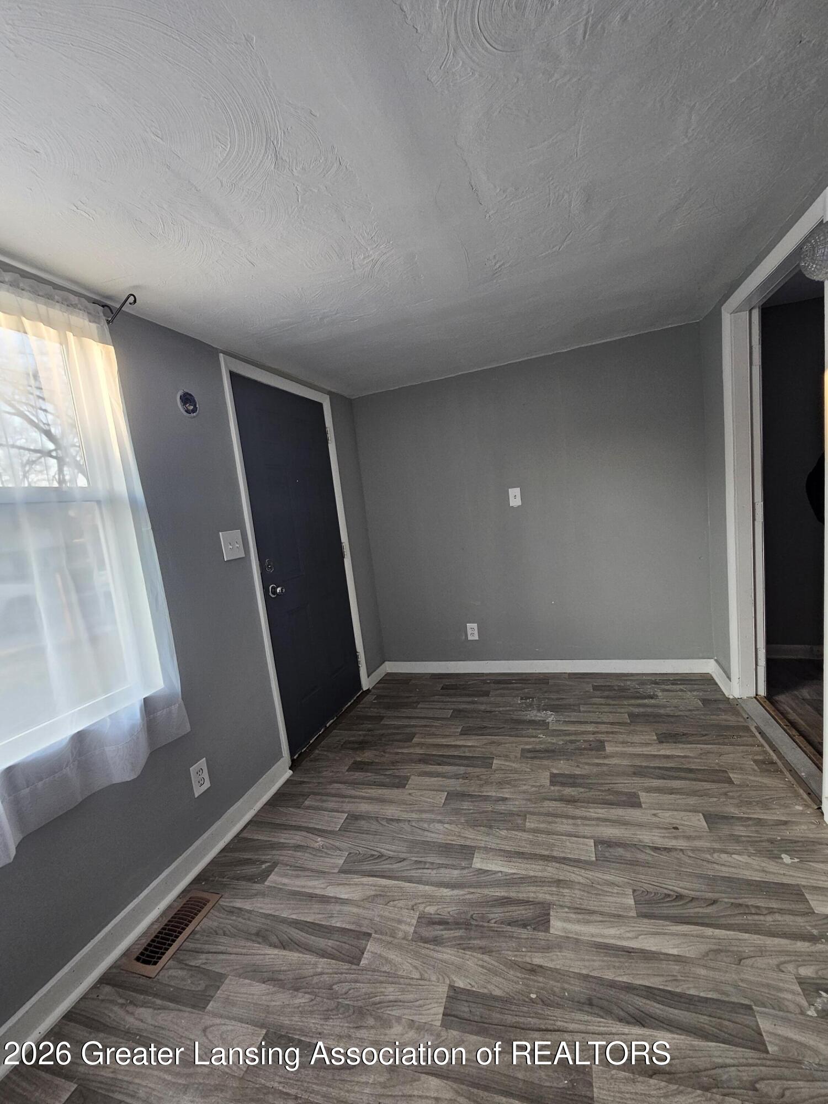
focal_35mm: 13
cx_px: 414
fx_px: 415
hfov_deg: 89.9
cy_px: 552
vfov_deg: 106.2
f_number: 2.2
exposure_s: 1/60
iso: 200
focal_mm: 2.2
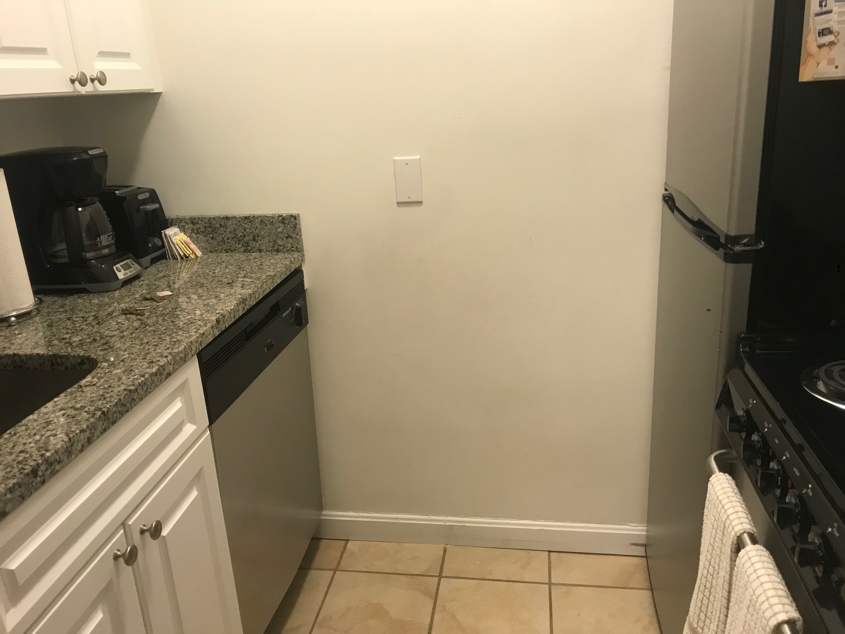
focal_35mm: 28
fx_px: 683
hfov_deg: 63.4
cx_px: 422
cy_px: 317
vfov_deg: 49.7
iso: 50
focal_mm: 3.99
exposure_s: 1/15
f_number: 1.8
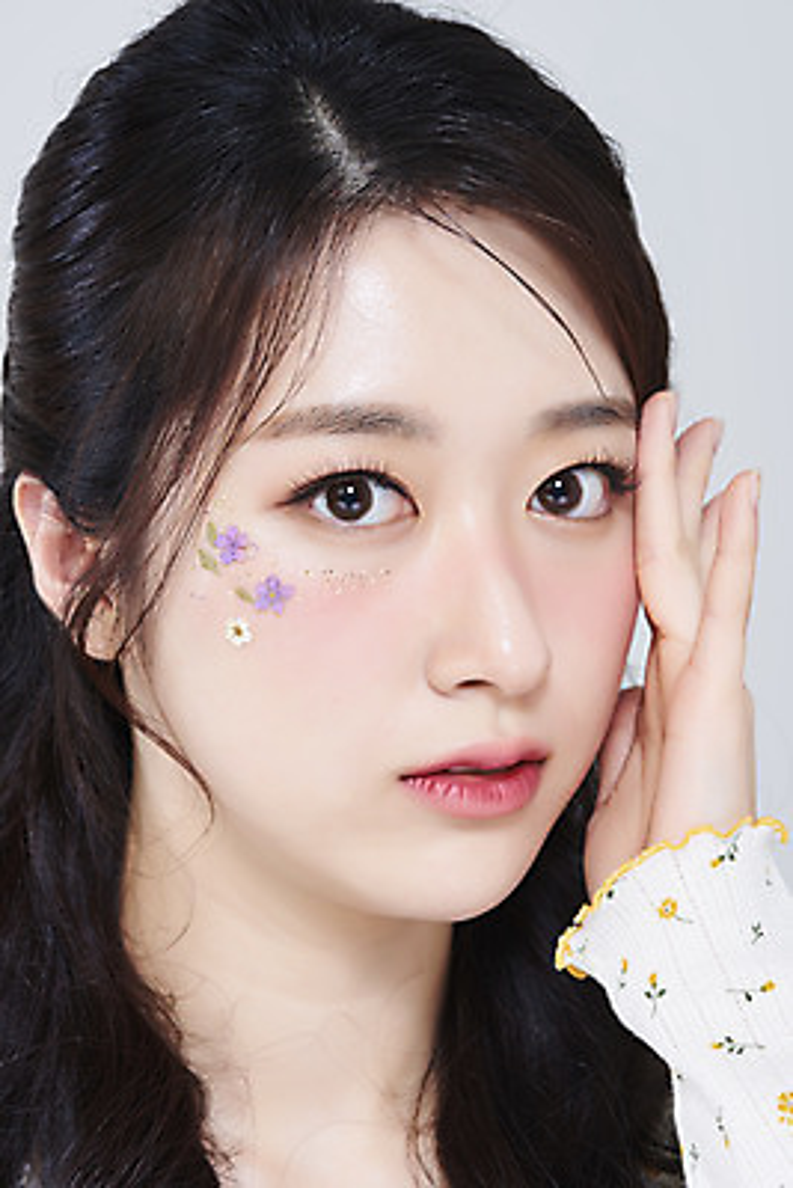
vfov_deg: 19.4
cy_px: 594
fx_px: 3466
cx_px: 396
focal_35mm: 105
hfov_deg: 13.1
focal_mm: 105
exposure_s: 1/125
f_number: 11
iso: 64
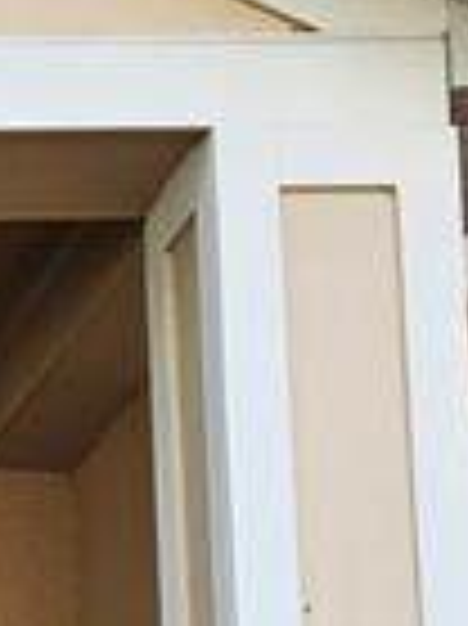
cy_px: 793
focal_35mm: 127
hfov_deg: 10.7
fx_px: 2293
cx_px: -459
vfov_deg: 14.9
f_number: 1.8
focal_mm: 5.4
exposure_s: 1/719
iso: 80
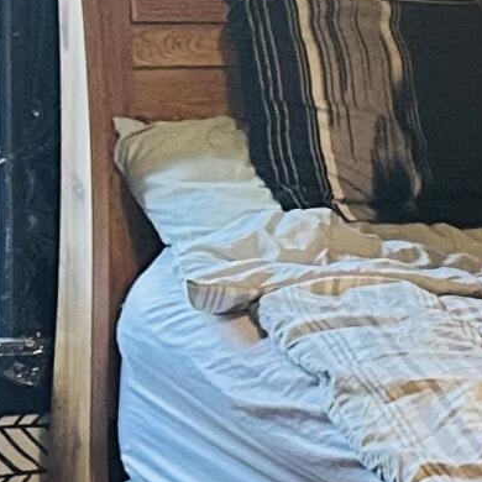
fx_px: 2788
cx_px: 1096
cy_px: 245
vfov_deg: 9.9
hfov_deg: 9.0
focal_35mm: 177
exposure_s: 1/30
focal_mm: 5.7
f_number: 1.5
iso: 640
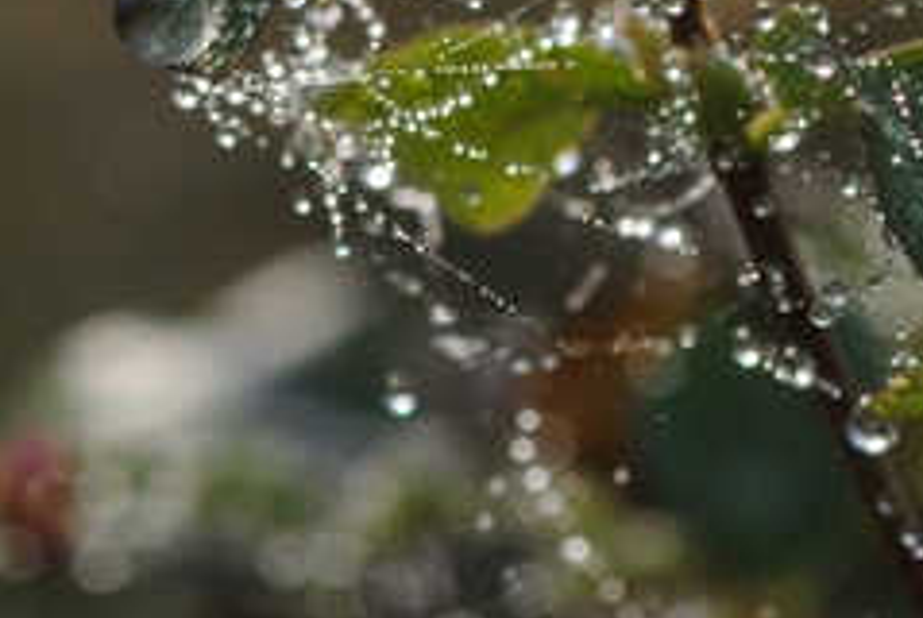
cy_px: -307
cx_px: 382
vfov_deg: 4.0
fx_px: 8858
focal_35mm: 345
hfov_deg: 6.0
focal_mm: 55
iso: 100
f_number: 8
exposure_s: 1/125
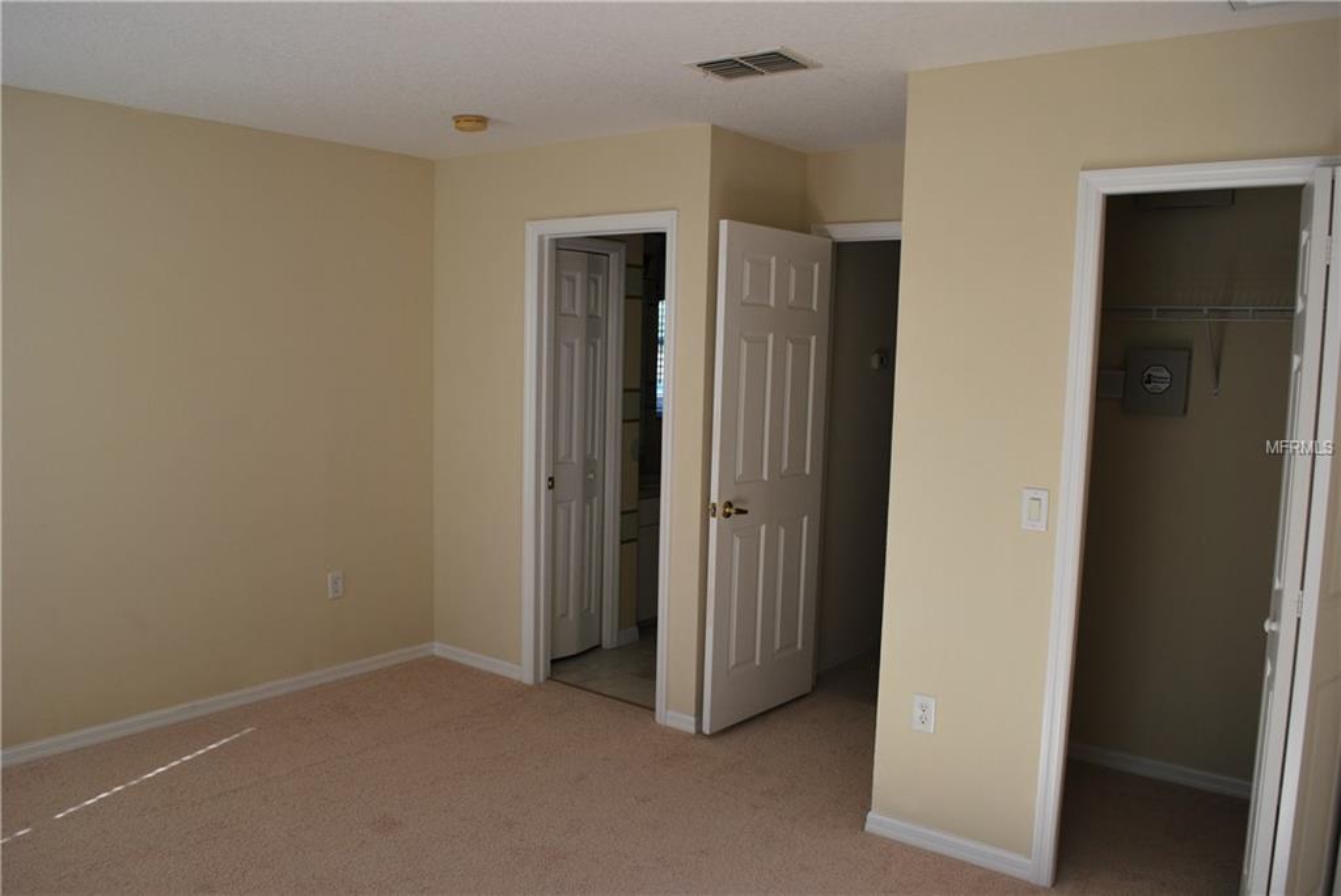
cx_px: 670
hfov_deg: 67.4
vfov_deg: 48.0
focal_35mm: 27
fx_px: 1006
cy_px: 448
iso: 200
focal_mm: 18
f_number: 5.6
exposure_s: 1/125
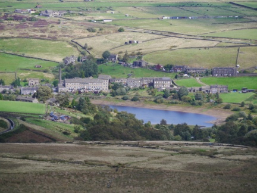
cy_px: 96
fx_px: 1440
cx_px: 128
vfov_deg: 7.7
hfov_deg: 10.2
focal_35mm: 194
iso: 160
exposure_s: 1/500
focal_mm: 97
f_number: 5.6
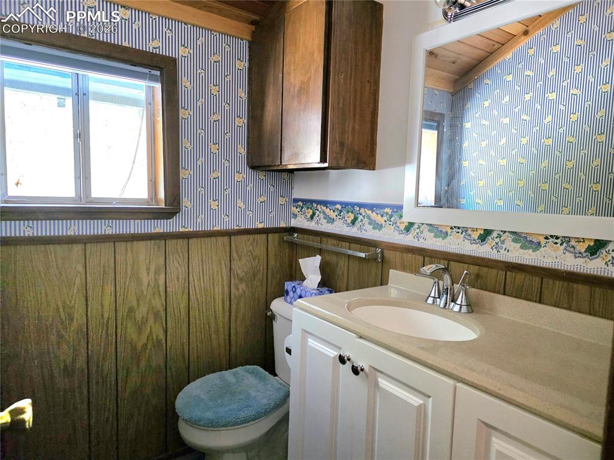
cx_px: 307
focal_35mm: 23
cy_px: 230
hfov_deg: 74.0
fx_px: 408
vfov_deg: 58.8
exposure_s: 1/120
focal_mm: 6.3
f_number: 1.7
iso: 1250
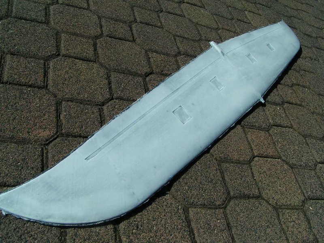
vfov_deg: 37.7
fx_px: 356
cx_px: 162
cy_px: 122
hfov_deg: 49.0
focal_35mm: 38
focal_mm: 5.8
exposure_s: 1/800
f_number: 6.3
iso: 50
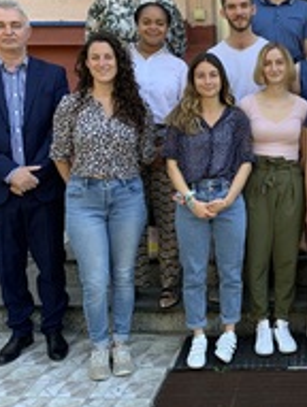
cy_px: 172
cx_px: 316
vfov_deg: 36.0
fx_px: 625
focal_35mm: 53
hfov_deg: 26.0
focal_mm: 4.25
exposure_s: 1/122
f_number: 1.8
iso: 25
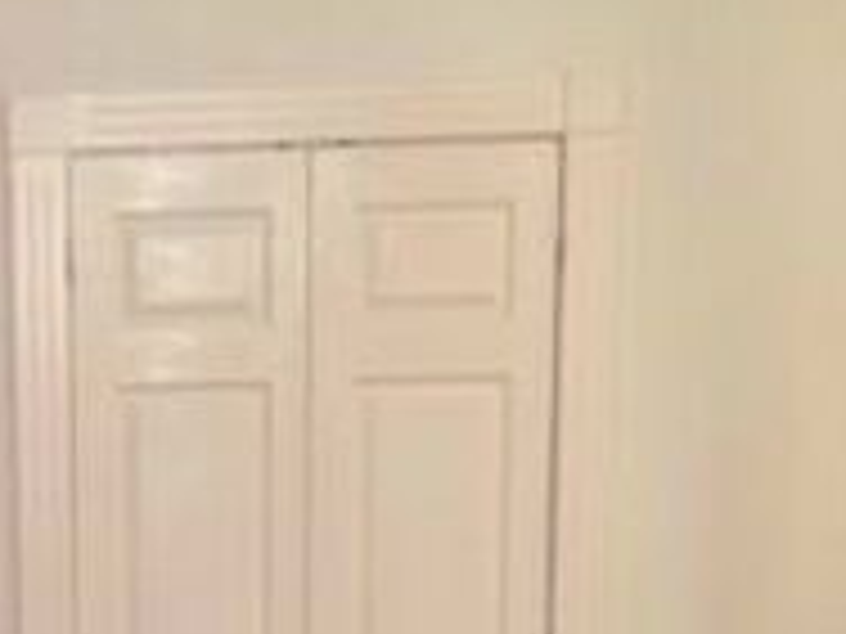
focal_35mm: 112
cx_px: -18
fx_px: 2737
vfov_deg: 12.5
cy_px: 987
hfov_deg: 17.1
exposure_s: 1/17
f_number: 2.2
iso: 320
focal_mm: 4.12
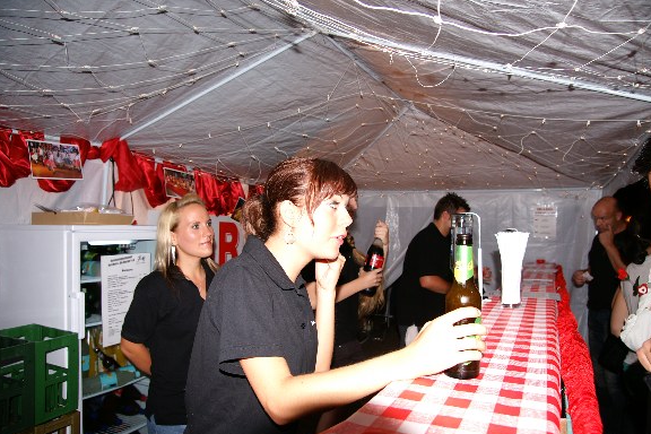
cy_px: 224
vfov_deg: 51.3
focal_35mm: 25
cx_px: 333
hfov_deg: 71.5
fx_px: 452
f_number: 3.5
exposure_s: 1/60
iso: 200
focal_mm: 16
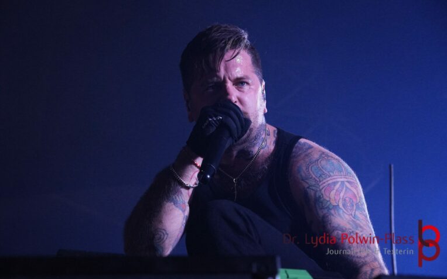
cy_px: 140
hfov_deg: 25.4
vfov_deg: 16.0
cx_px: 224
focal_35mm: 82
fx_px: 993
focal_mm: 53
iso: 3200
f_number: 4.5
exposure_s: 1/100
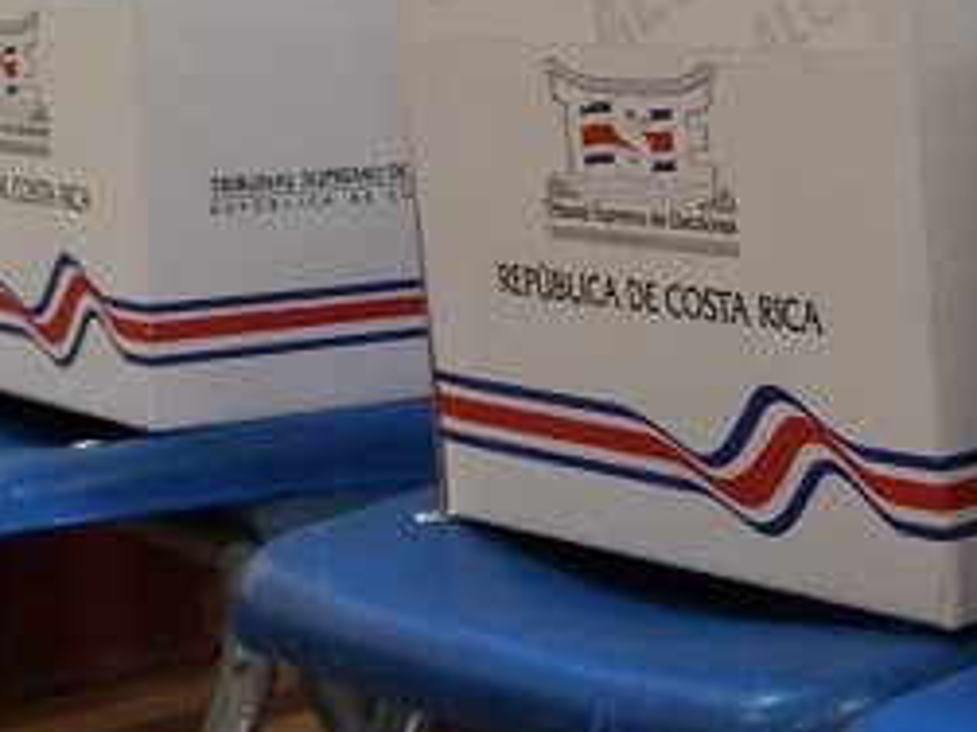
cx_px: 942
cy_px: 234
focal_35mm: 117
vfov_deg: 12.6
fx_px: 3301
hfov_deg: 16.5
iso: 800
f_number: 3.2
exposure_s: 1/30
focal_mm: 8.7
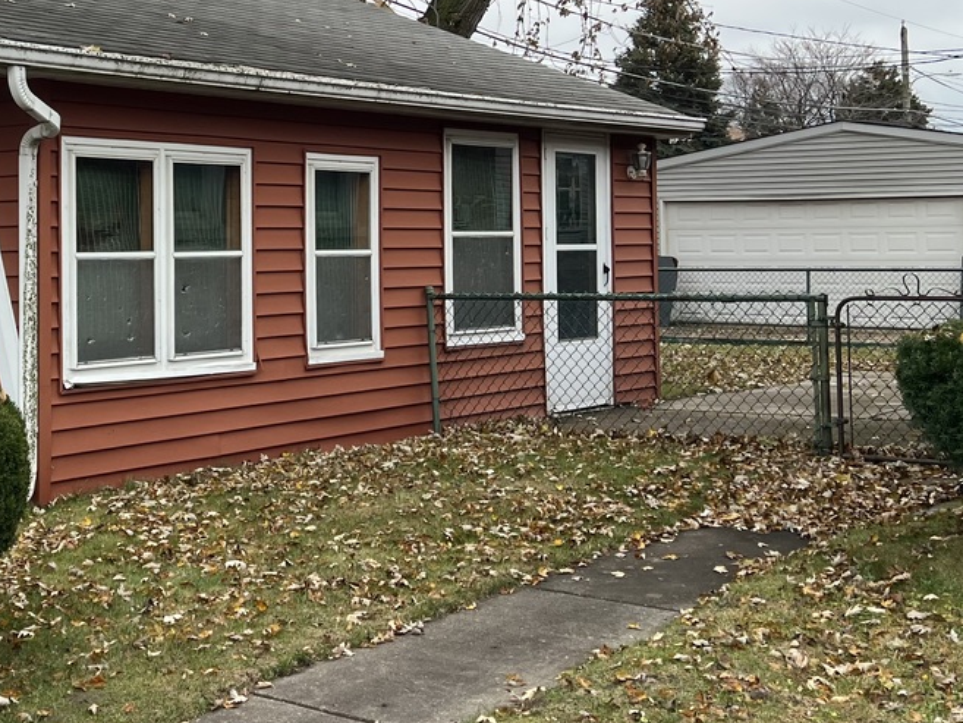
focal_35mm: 57
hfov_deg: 32.7
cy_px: 224
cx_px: 177
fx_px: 1586
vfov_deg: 25.5
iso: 50
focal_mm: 5.7
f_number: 1.5
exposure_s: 1/607
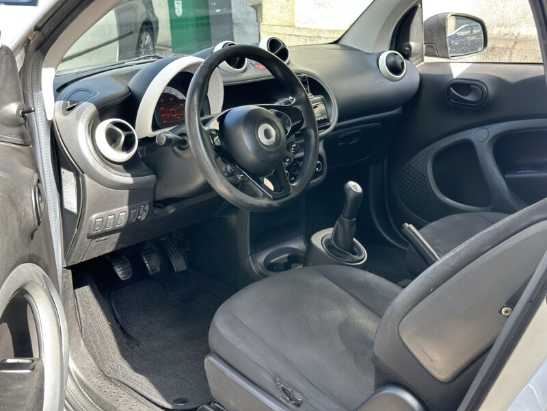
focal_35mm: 48
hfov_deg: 39.7
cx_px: 274
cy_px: 206
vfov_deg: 30.3
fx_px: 758
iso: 64
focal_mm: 6.86
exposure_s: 1/186
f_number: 1.78
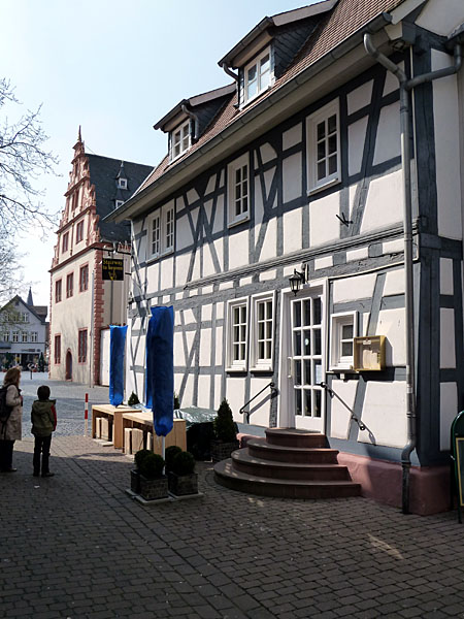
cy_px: 310
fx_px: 572
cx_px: 232
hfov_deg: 44.2
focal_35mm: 32
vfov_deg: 56.8
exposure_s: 1/500
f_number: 4.5
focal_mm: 5.3
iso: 125
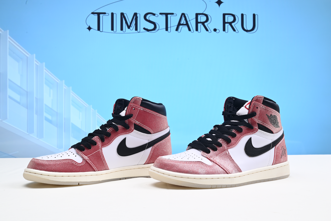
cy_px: 110
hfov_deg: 49.5
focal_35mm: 39
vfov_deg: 34.2
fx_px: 359
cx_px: 166
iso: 100
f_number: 16
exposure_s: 1/2
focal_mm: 39
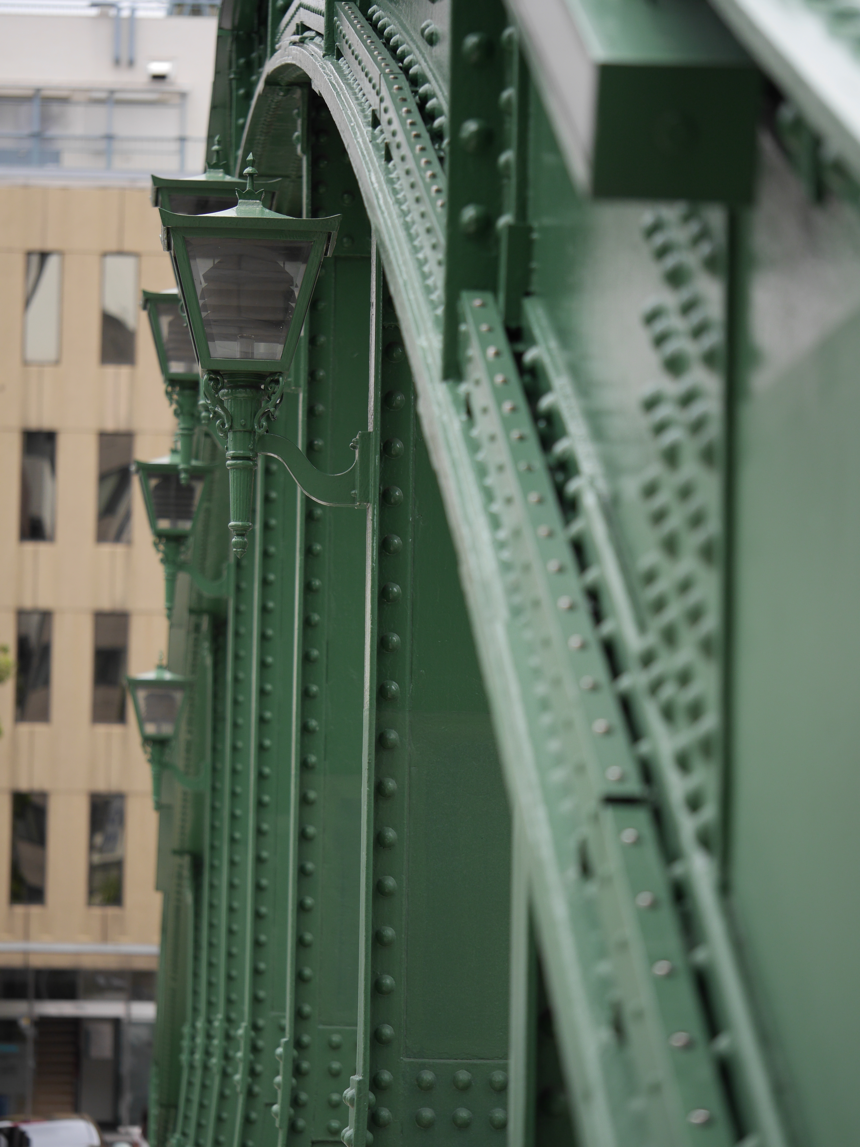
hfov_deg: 10.9
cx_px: 430
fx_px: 4505
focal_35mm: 136
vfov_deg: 14.5
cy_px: 574
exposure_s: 1/1300
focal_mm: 68
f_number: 2.8
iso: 200
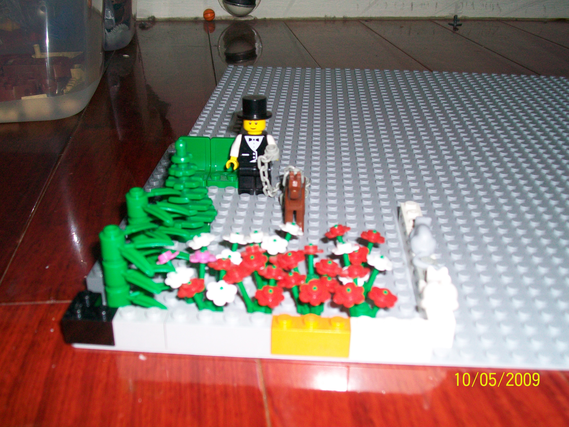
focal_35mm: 40
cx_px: 284
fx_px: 657
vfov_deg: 36.0
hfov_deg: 46.8
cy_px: 214
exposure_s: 1/60
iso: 120
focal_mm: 7.1
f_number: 3.2
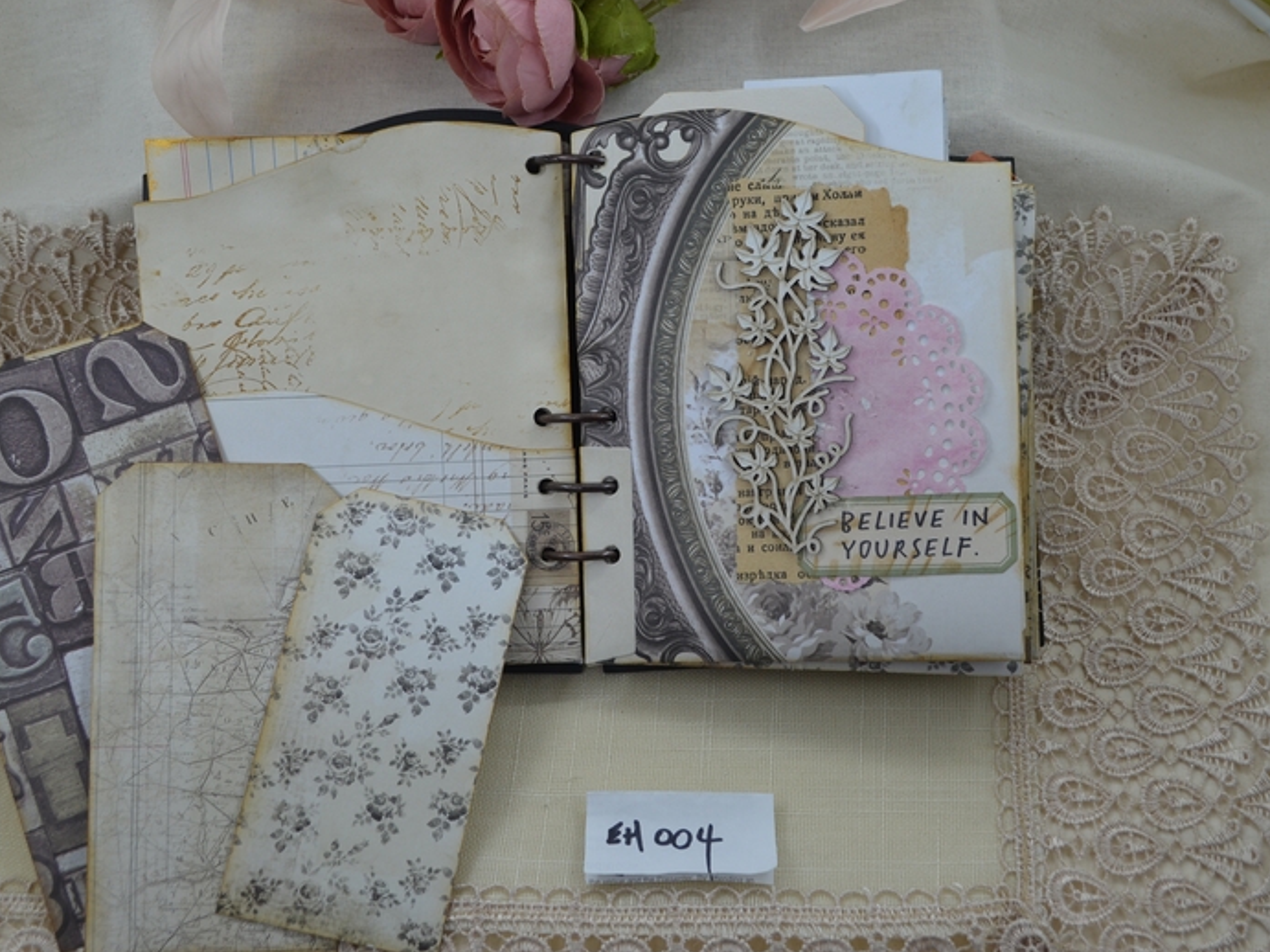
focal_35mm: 40
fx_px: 1467
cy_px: 472
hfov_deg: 46.8
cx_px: 675
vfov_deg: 35.9
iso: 360
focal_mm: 24
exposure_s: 1/60
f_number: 5.6
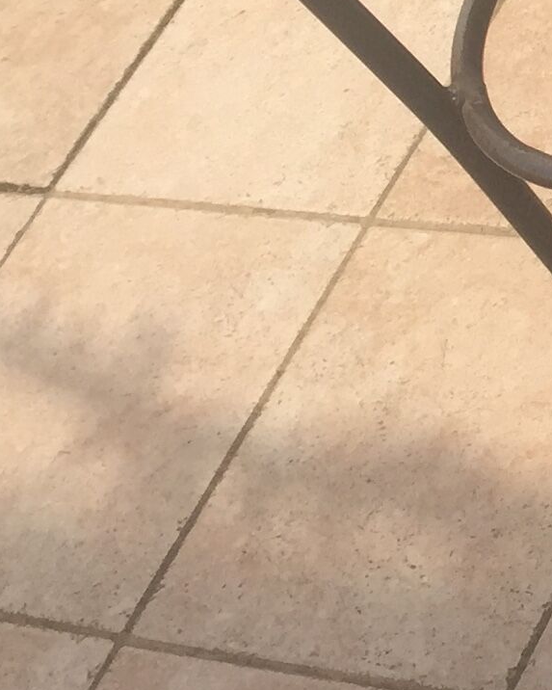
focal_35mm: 129
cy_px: -139
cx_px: 1398
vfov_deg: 14.4
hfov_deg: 10.2
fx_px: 2634
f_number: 2.2
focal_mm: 4.15
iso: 32
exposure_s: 1/1883
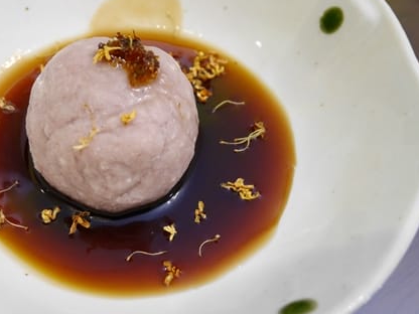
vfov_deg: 30.3
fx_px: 581
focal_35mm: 48
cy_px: 147
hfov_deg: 38.9
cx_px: 122
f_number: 3.7
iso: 1250
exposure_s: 1/60
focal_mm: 15
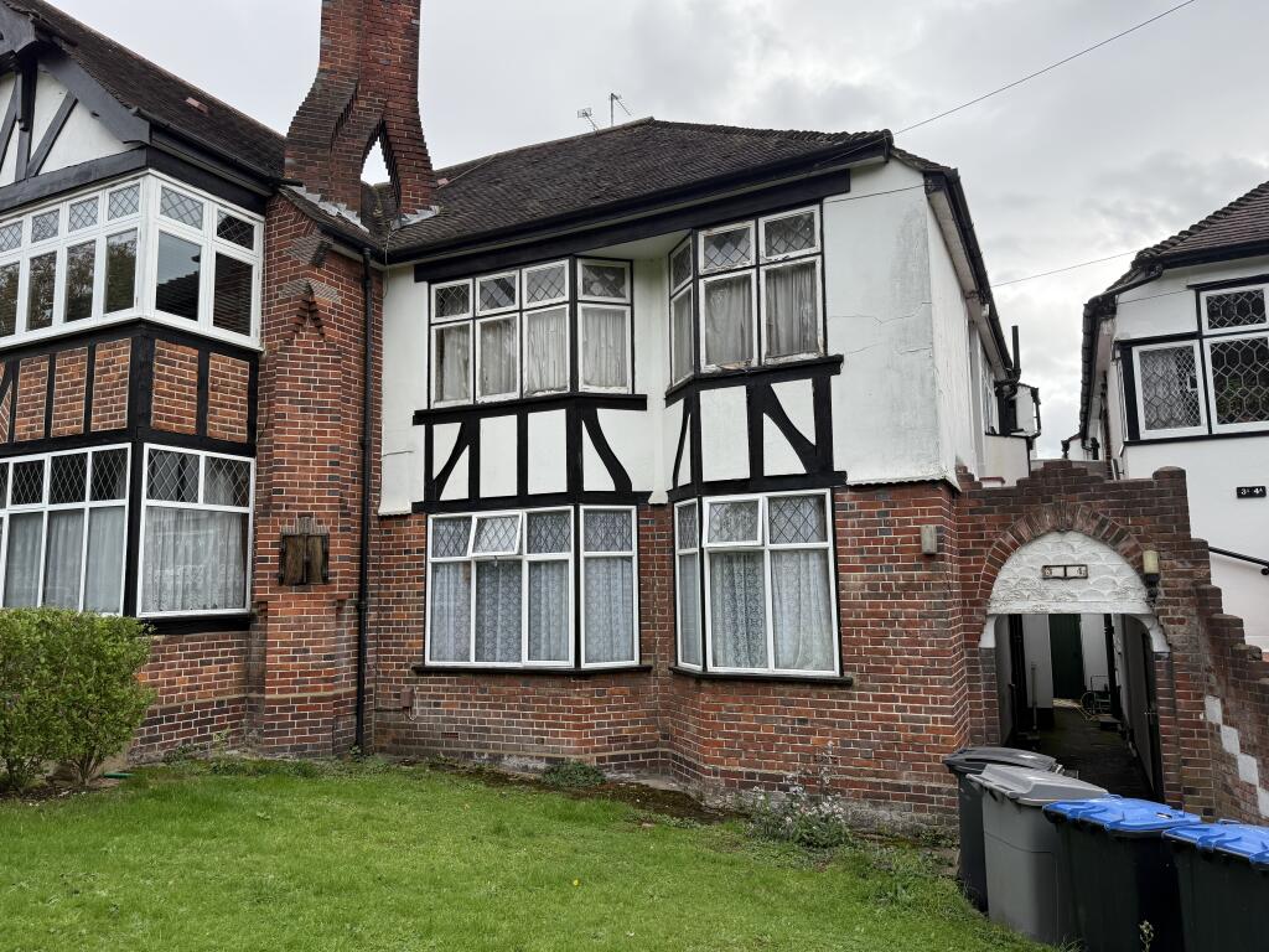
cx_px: 634
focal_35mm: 24
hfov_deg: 71.6
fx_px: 880
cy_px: 476
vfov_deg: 56.8
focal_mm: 6.76
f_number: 1.78
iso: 100
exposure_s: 1/1522
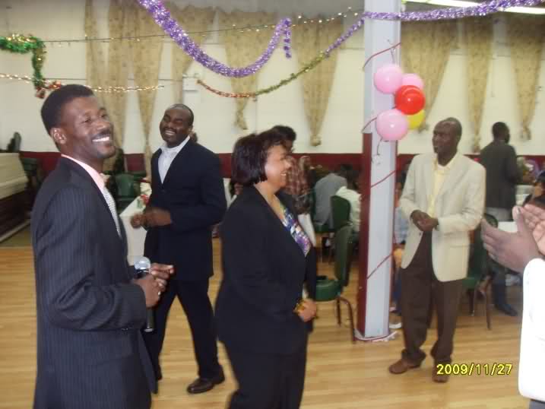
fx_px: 551
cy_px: 204
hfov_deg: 52.6
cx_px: 272
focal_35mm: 35
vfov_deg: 40.7
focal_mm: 6.3
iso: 200
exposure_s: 1/45
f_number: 2.8
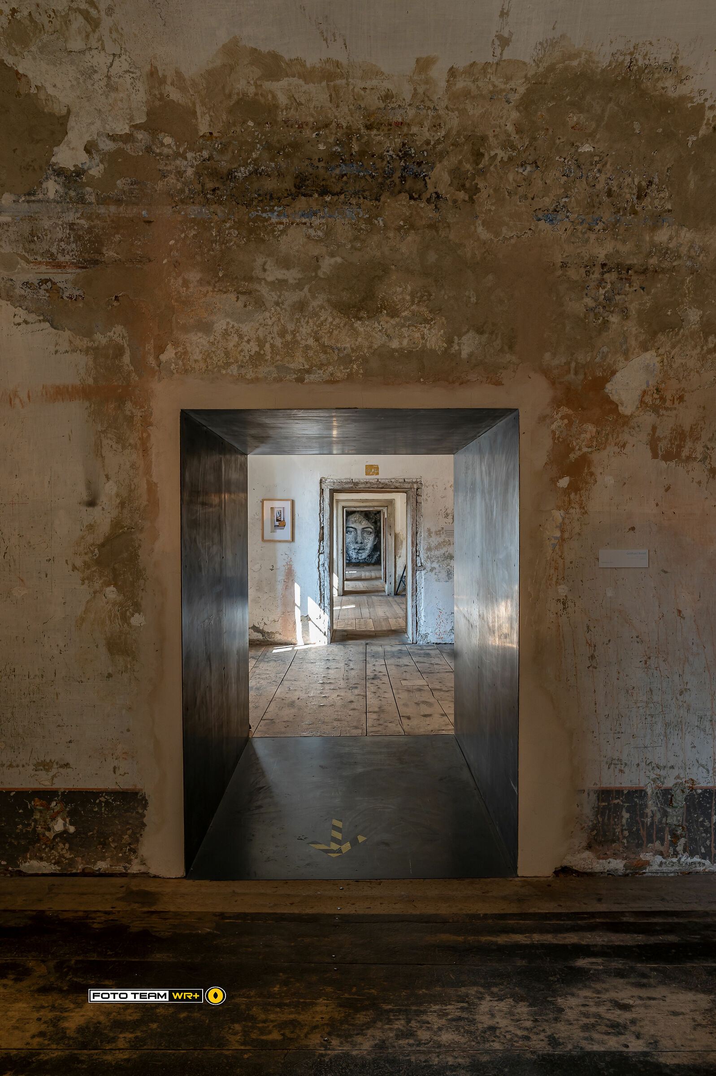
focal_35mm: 24
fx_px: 717
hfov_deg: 53.1
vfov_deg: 73.8
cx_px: 358
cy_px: 538
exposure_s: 1/25
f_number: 8
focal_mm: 24
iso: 400
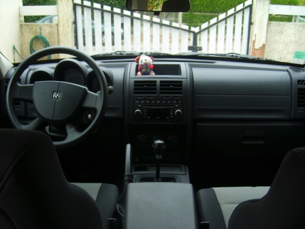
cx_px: 152
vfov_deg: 40.7
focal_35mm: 35
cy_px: 114
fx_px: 308
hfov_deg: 52.6
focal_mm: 5.8
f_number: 2.8
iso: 50
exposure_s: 1/90
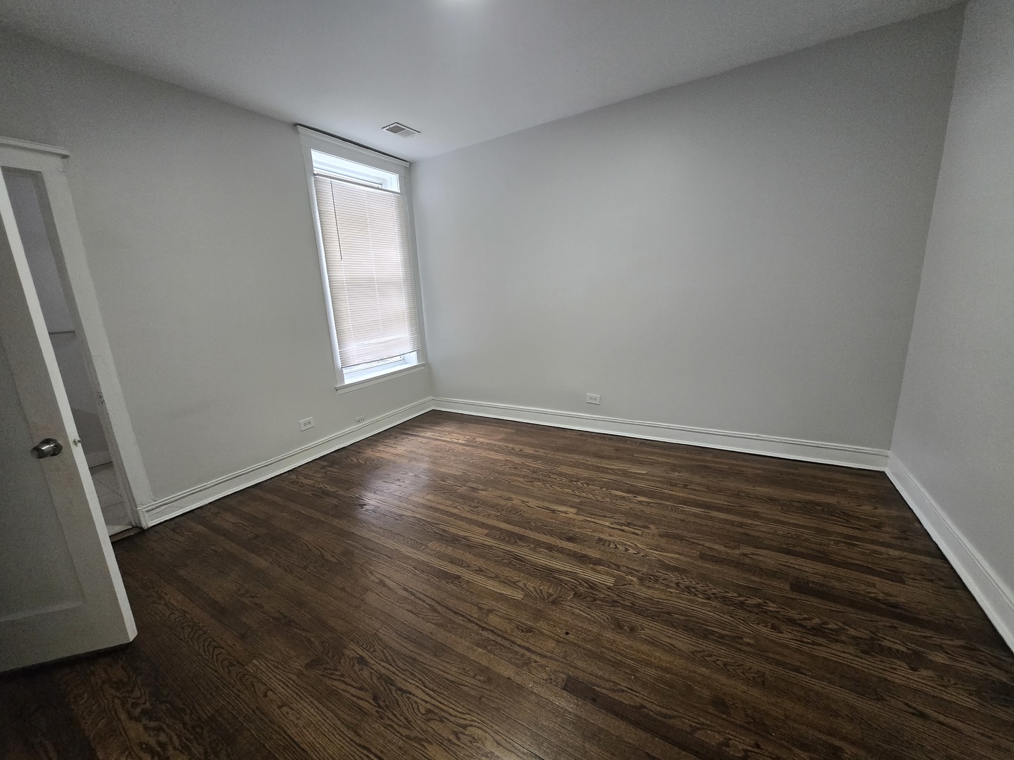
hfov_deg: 106.2
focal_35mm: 13
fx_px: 381
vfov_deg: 89.9
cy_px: 380
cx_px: 507
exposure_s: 1/60
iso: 200
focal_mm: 1.7
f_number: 2.2
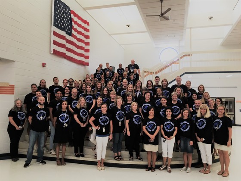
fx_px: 202
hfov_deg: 61.7
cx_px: 120
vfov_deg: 48.2
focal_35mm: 29
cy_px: 90
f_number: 2.2
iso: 25
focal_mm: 4.15
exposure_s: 1/30
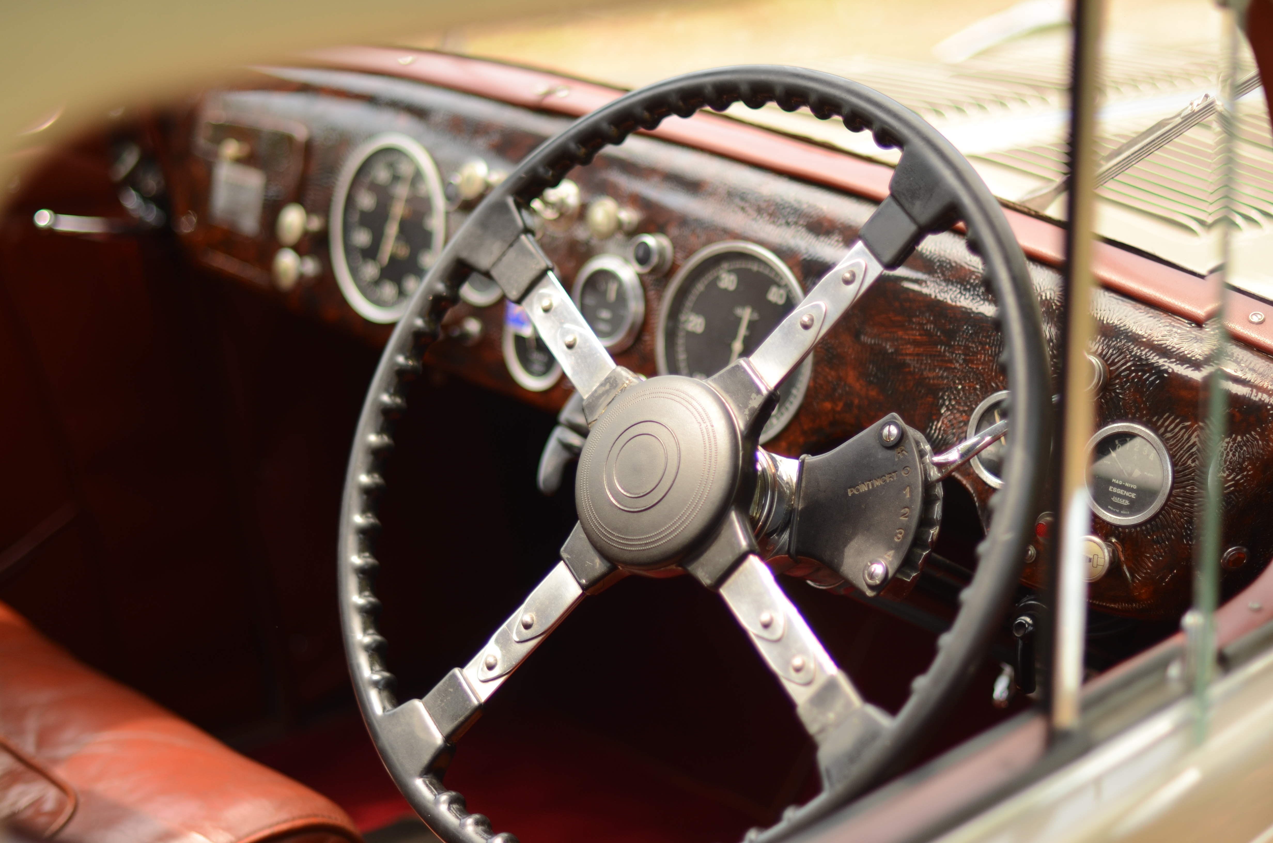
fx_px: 2647
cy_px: 422
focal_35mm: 75
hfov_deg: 27.0
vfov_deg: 18.1
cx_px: 636
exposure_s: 1/1250
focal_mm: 50
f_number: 1.4
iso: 160
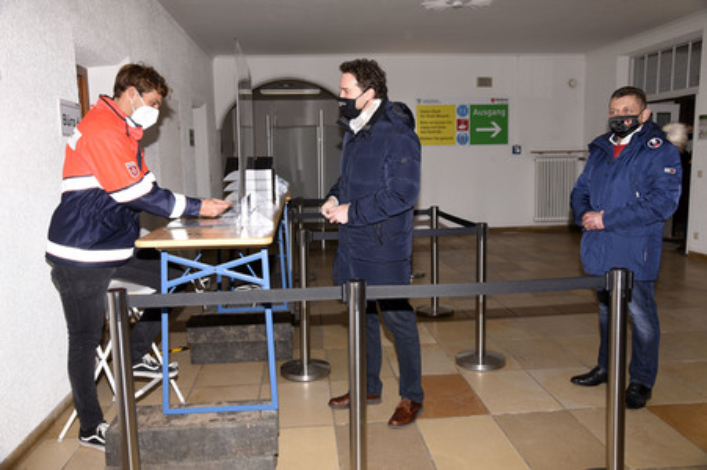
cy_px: 235
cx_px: 354
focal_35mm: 31
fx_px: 608
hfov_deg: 60.3
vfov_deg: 42.3
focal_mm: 31
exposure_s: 1/125
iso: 640
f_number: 6.3
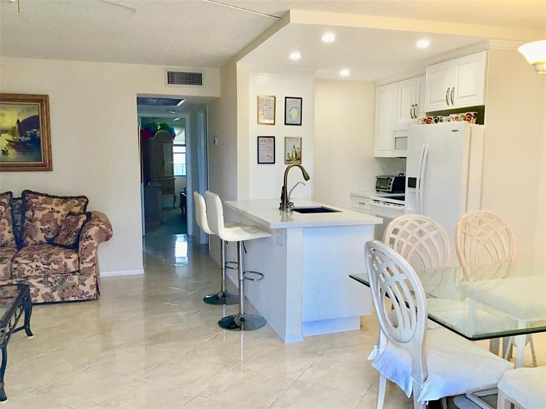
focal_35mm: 31
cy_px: 204
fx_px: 489
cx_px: 273
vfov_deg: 45.4
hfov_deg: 58.4
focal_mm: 3.3
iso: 25
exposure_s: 1/30
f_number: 2.4
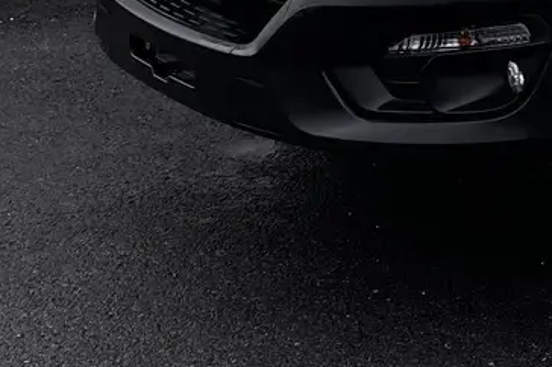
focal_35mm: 119
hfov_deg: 15.0
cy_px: -318
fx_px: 1823
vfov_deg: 10.7
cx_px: 998
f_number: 1.6
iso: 50
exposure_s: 1/777
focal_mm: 5.1
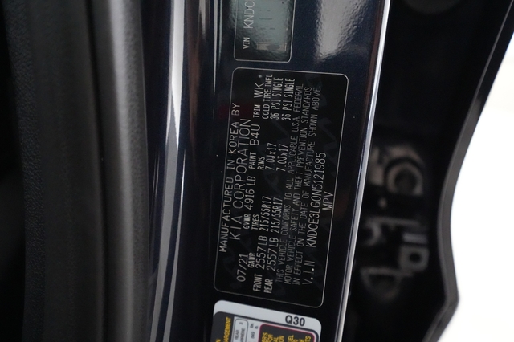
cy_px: 171
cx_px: 257
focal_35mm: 28
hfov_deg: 65.5
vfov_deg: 46.4
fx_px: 400
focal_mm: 28
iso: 25600
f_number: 4.5
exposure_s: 1/125
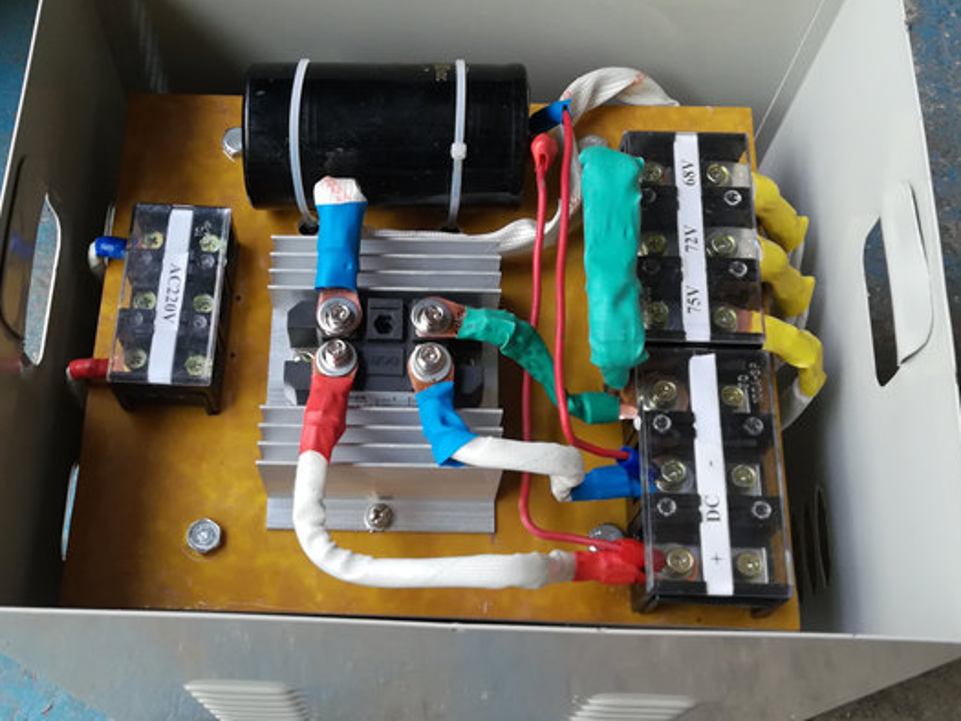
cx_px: 454
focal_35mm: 36
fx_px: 1000
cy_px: 339
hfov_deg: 51.3
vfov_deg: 39.7
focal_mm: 3.79
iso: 50
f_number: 2
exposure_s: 1/60
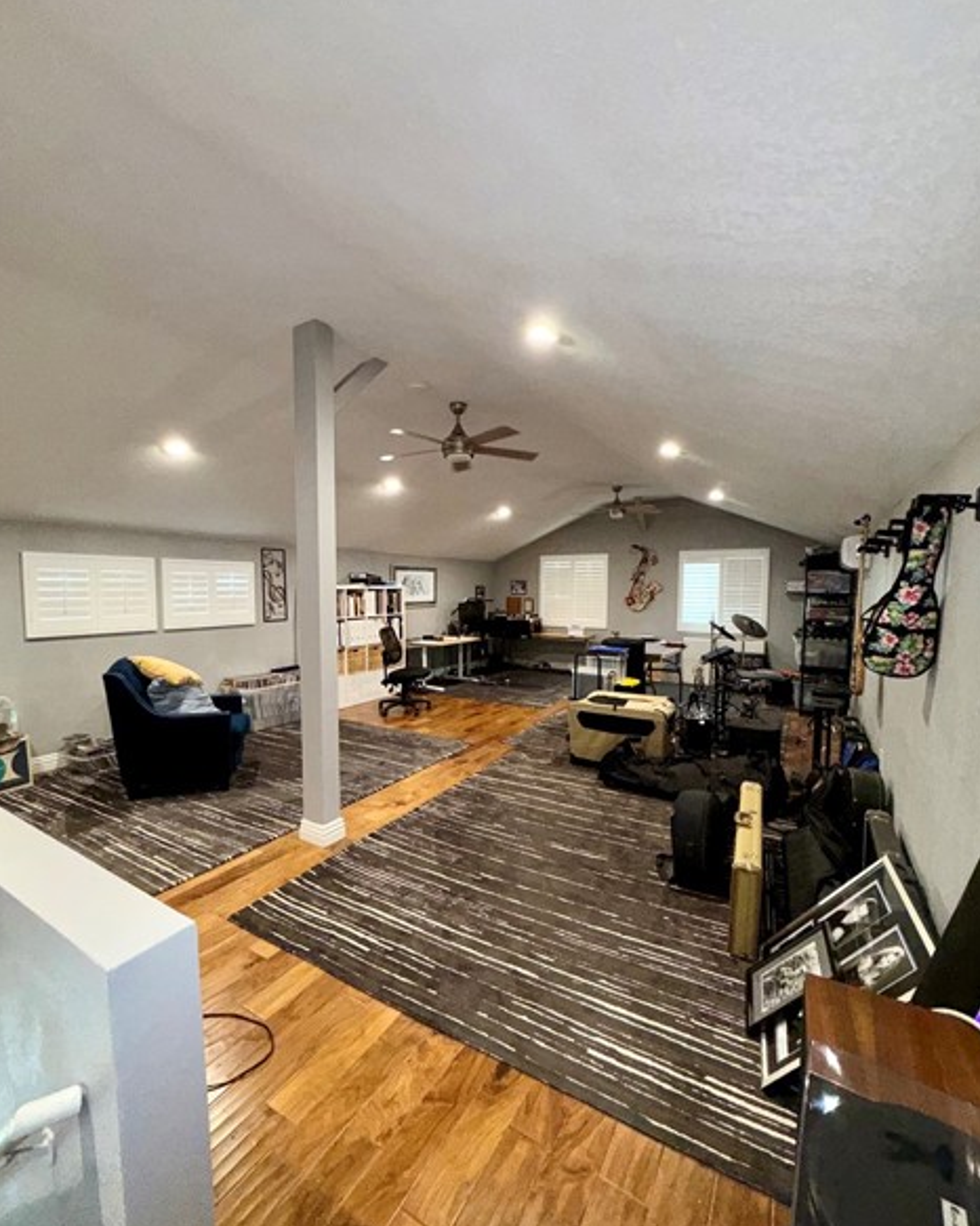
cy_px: 631
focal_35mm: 15
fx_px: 544
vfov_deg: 96.8
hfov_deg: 84.0
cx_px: 488
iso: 160
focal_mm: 2.22
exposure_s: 1/60
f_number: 2.2
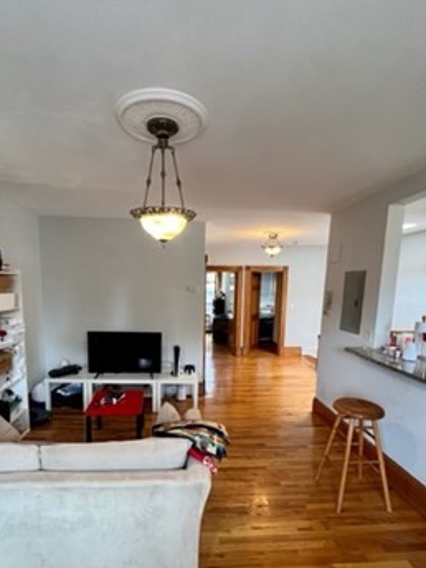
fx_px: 279
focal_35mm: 17
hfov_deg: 74.6
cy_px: 332
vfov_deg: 90.2
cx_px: 193
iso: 125
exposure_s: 1/60
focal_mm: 1.57
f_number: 1.8
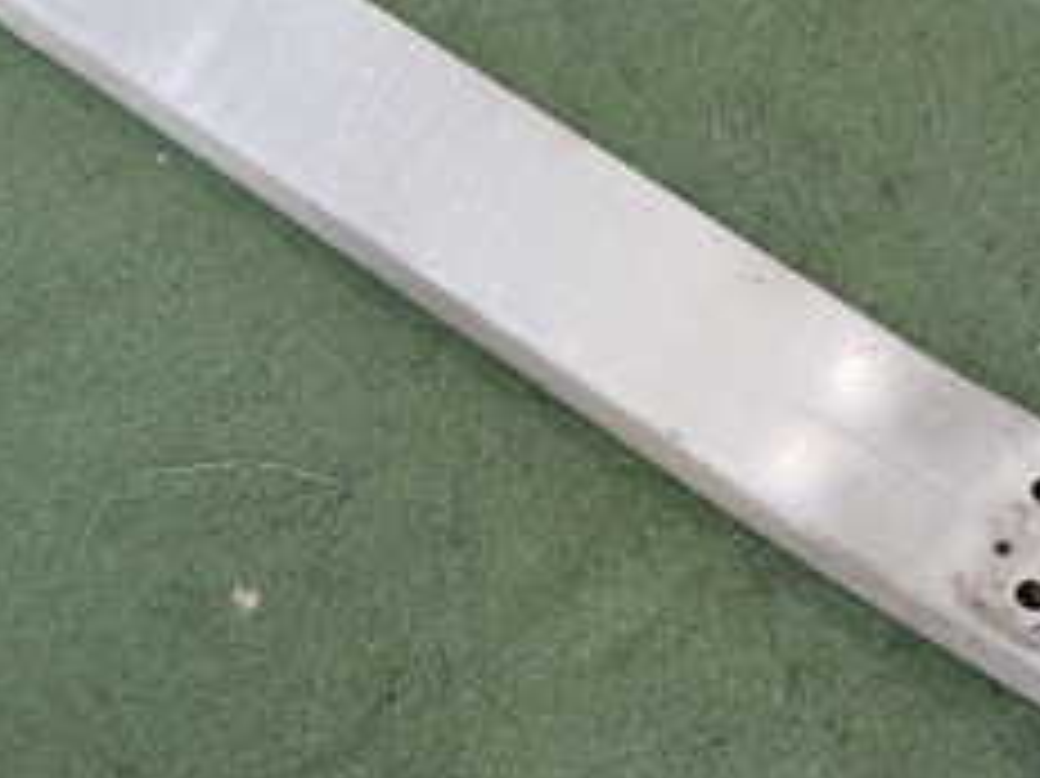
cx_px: 392
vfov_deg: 18.7
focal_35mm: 78
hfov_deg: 25.0
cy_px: 180
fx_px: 2342
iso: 200
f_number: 2.3
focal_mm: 5.4
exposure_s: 1/80
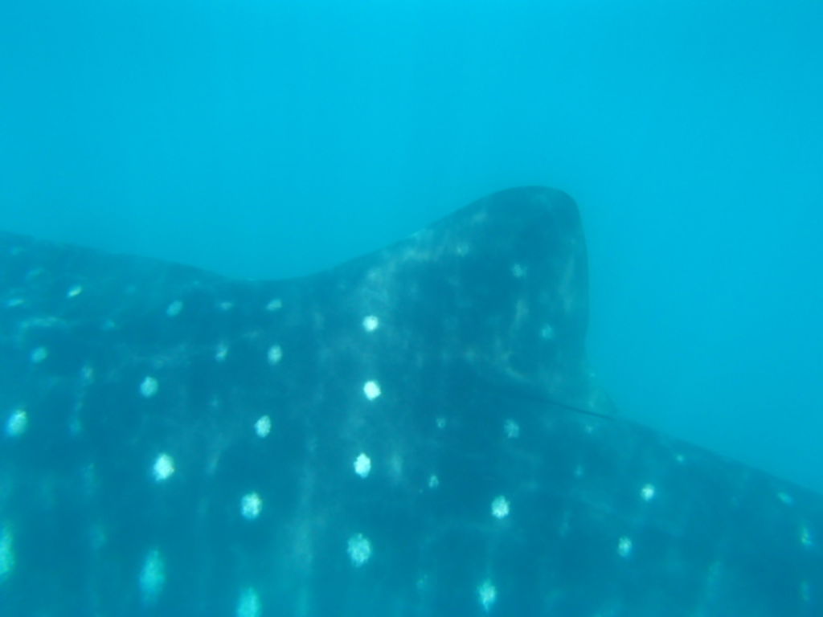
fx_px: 666
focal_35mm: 28
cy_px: 308
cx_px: 412
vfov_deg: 49.7
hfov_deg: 63.4
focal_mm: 5
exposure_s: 1/160
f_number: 3.9
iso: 100
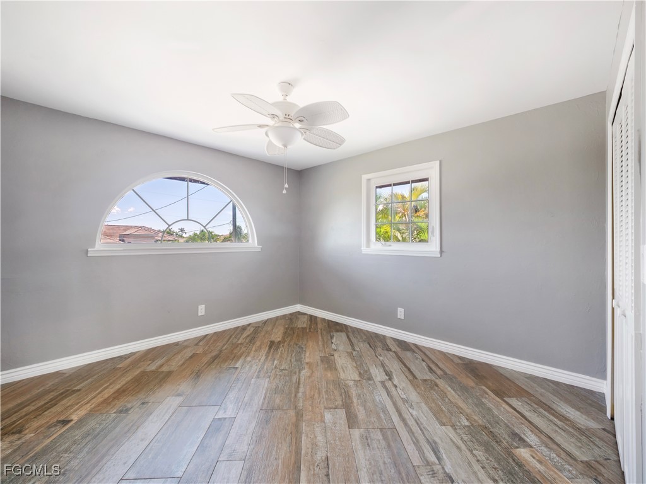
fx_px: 261
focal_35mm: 14
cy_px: 242
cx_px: 323
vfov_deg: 85.7
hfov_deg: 102.1
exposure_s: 1/4
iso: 200
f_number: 7.1
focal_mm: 7
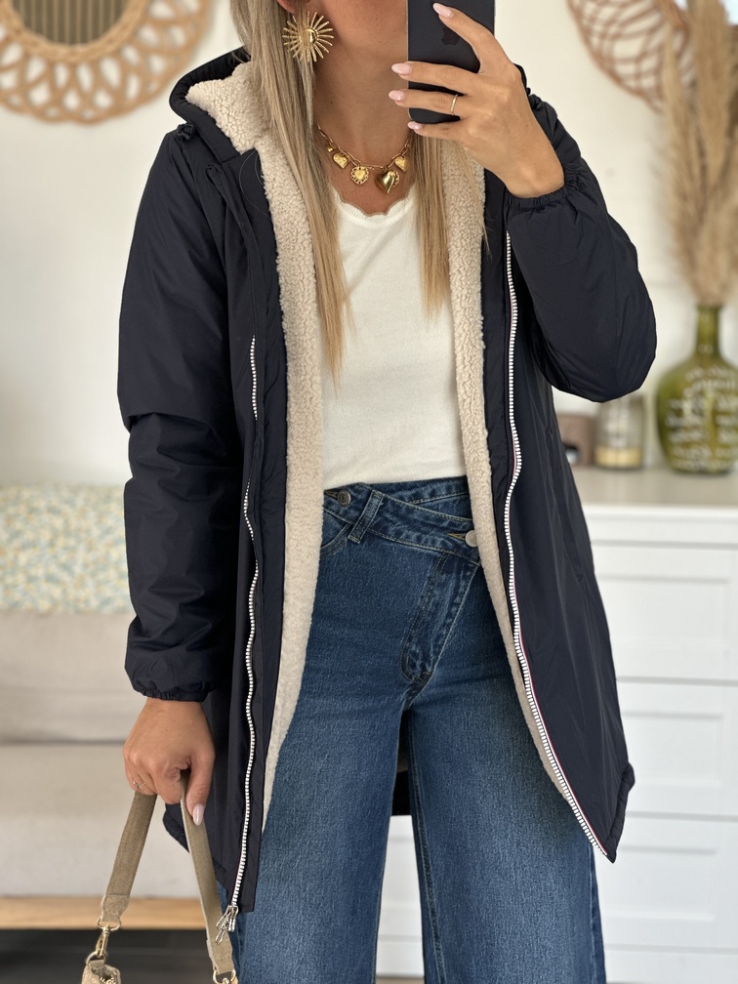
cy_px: 492
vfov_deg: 25.3
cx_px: 369
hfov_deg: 19.1
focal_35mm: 77
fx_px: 2189
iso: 50
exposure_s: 1/121
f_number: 2.8
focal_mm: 9
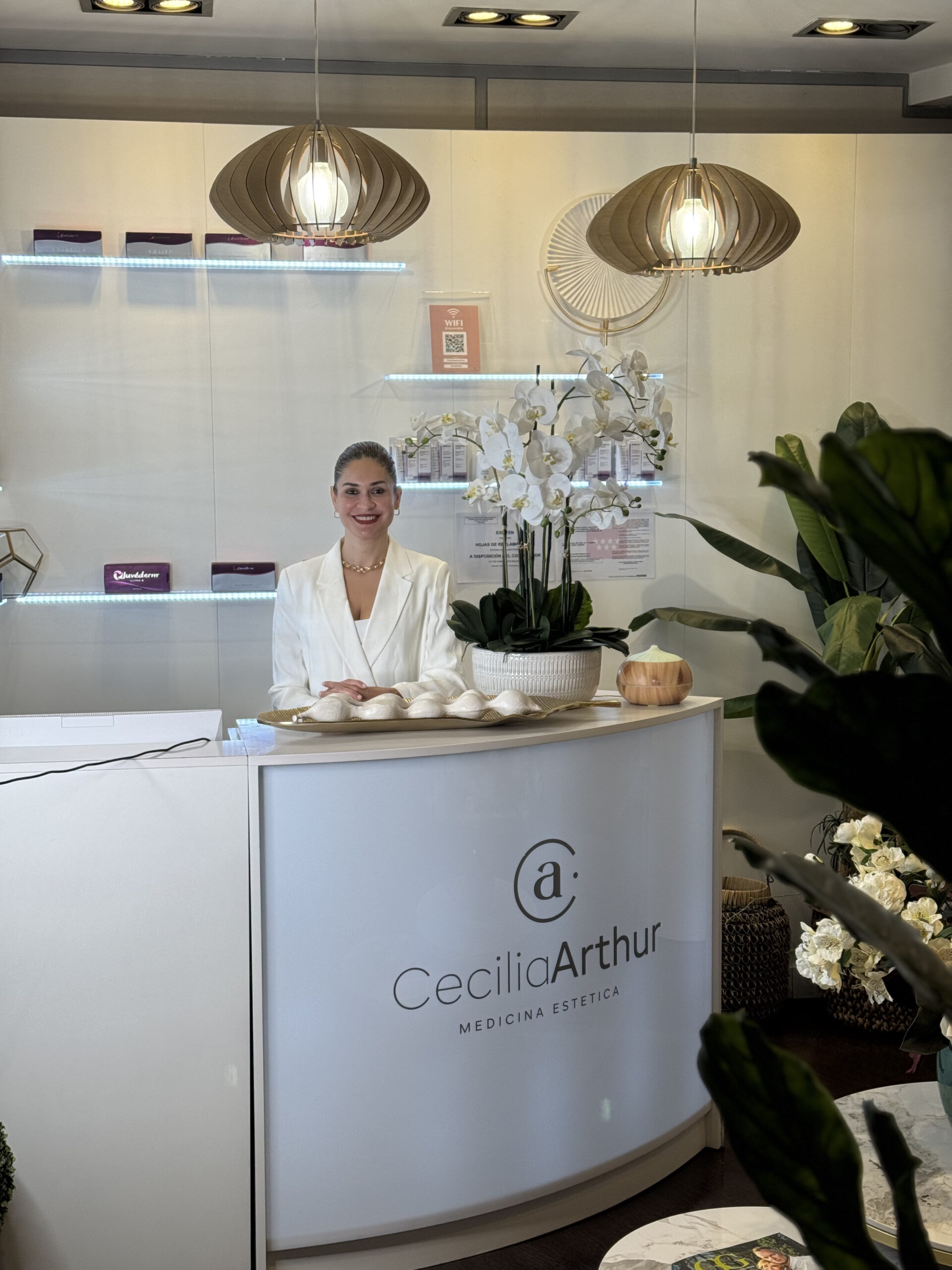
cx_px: 476
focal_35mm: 48
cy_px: 635
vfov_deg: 39.7
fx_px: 1760
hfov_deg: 30.3
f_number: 1.78
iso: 64
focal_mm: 6.76
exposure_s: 1/169
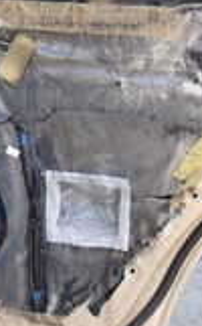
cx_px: 65
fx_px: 876
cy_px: -22
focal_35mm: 99
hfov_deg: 13.1
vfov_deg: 20.2
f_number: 2.8
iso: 100
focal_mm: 4.5
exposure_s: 1/160
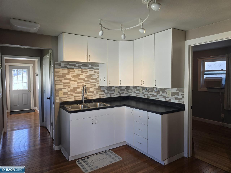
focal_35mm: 23
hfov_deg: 73.9
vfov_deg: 58.9
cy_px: 86
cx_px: 116
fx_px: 153
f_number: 1.7
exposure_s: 1/180
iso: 80
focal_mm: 6.3
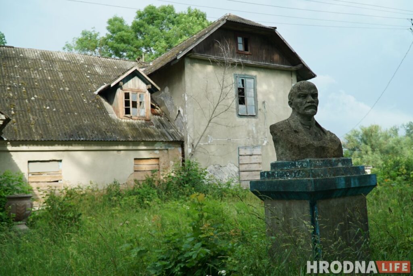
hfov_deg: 61.9
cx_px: 206
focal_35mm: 30
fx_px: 344
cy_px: 138
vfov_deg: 43.7
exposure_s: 1/250
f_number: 4.5
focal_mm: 20
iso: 100
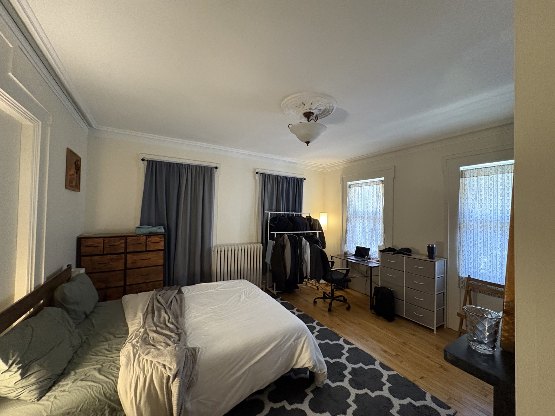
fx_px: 224
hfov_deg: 102.1
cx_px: 278
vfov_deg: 85.7
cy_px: 208
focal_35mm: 14
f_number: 2.2
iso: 800
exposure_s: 1/51
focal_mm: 2.22
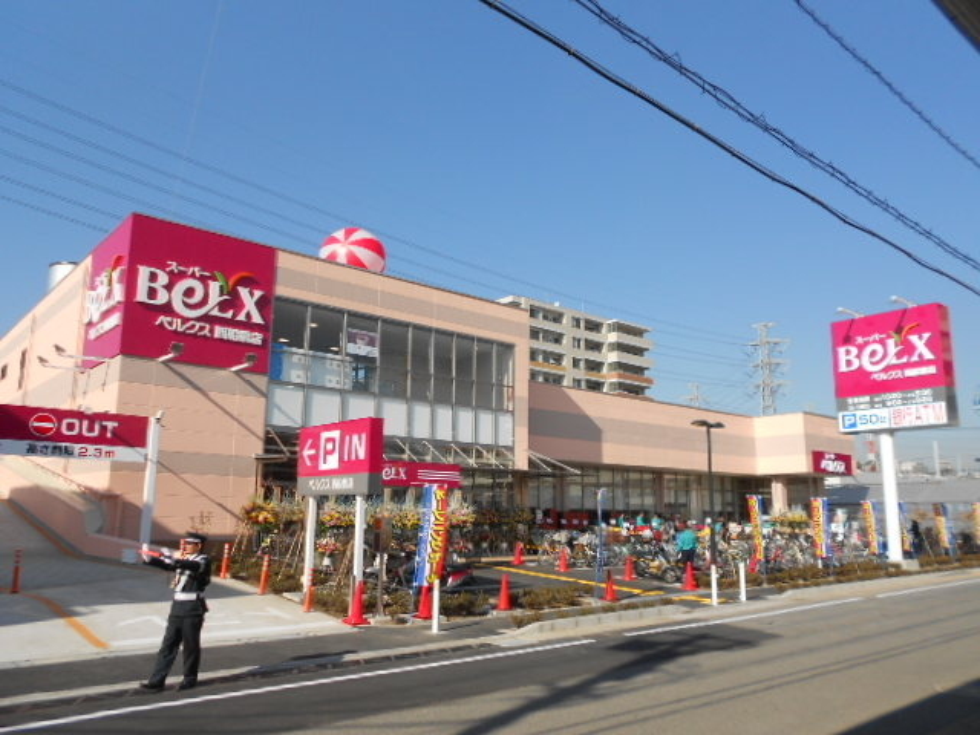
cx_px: 490
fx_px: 736
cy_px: 368
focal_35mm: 26
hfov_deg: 67.3
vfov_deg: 53.1
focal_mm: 4.6
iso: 80
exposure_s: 1/1000
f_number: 3.2
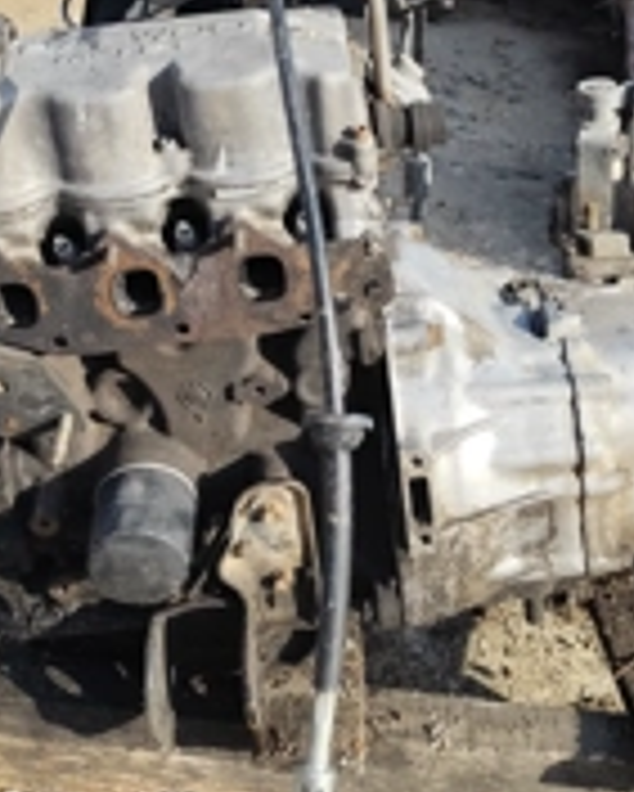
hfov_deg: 29.7
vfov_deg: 35.8
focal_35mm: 51
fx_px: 1195
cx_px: 319
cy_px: 198
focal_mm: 6.19
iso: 50
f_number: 1.65
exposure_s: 1/469
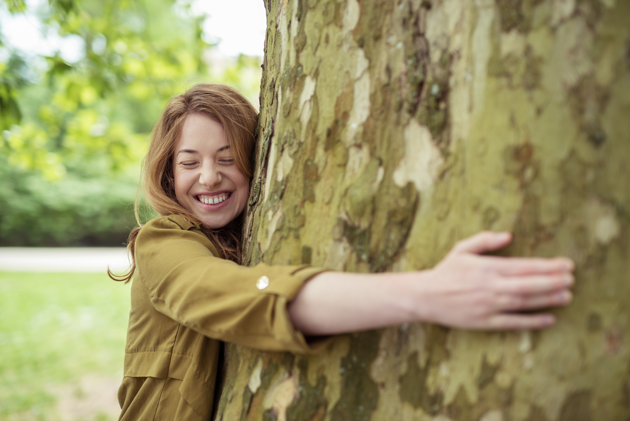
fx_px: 875
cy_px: 210
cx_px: 315
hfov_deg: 39.6
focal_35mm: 50
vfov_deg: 27.0
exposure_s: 1/200
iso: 100
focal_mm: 50
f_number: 2
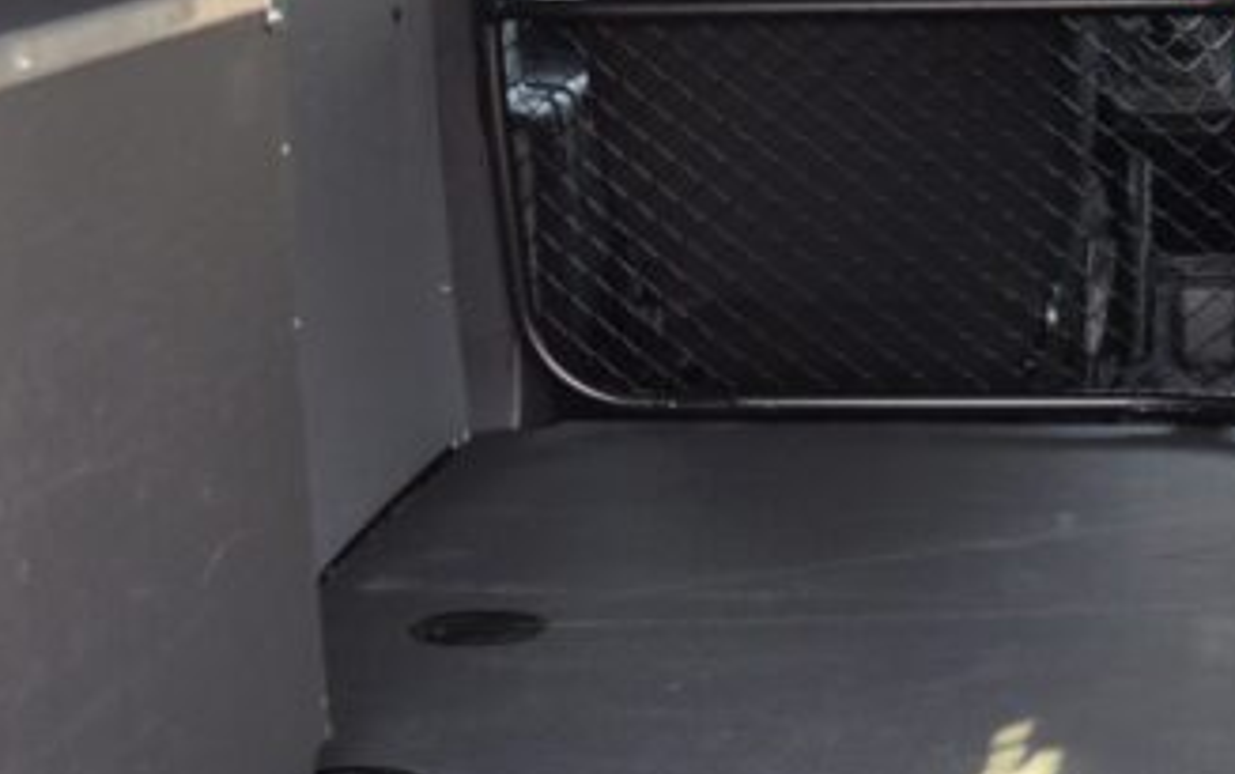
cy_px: 393
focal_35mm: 86
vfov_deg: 15.2
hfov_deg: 23.1
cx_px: 1231
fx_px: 2897
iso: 500
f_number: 4
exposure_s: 1/60
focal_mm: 18
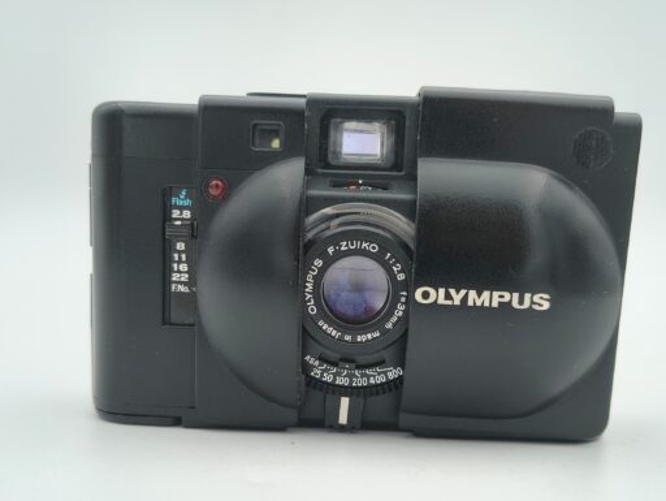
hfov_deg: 71.5
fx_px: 462
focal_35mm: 24
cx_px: 333
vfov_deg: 56.9
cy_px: 250
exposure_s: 1/391
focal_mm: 5.56
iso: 100
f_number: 1.8
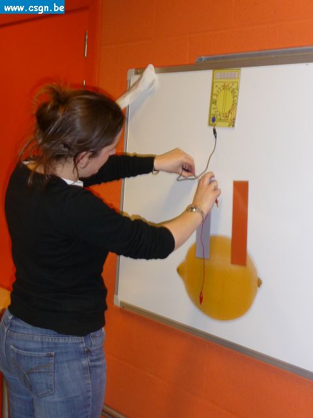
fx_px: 663
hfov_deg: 26.6
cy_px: 209
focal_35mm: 55
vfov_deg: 34.9
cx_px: 156
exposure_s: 1/30
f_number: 4.3
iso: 250
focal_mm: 9.3
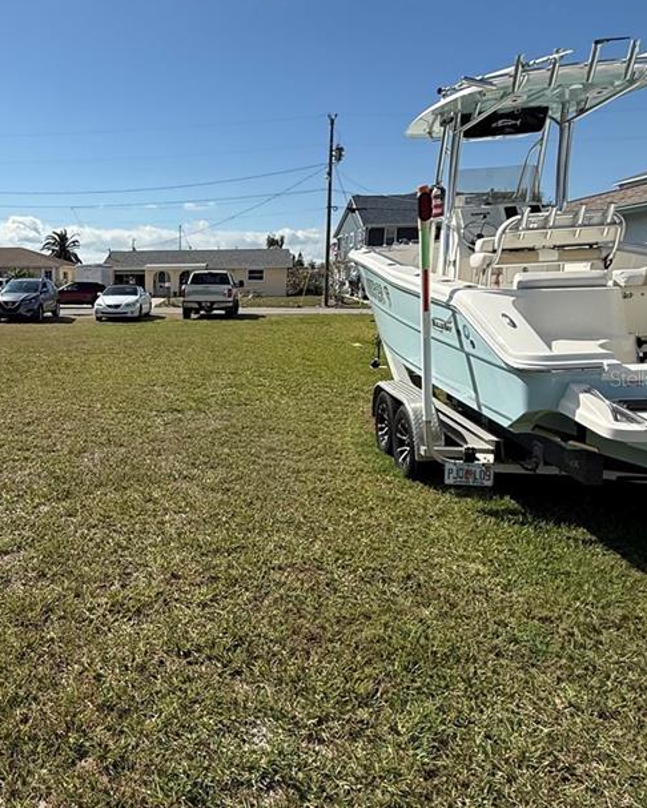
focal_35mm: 27
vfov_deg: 64.0
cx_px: 105
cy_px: 378
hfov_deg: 49.2
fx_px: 646
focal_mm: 2.22
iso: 50
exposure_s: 1/3891
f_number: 2.2
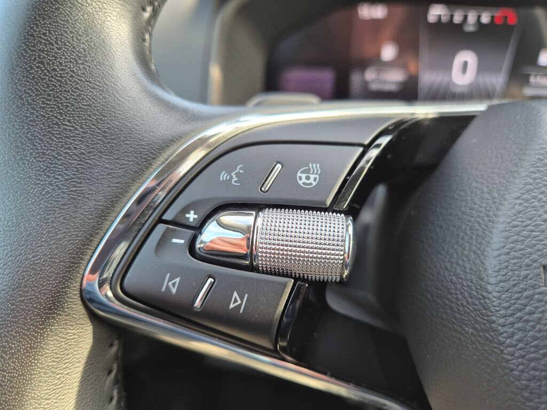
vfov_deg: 58.9
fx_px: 363
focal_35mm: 23
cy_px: 205
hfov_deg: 73.9
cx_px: 274
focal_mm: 5.4
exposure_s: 1/180
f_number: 1.8
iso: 125
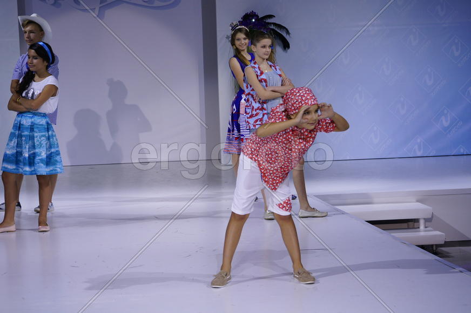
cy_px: 156
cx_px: 236
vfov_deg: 13.0
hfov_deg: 19.5
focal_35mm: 105
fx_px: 1373
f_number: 7.1
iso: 400
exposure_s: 1/200
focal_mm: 70
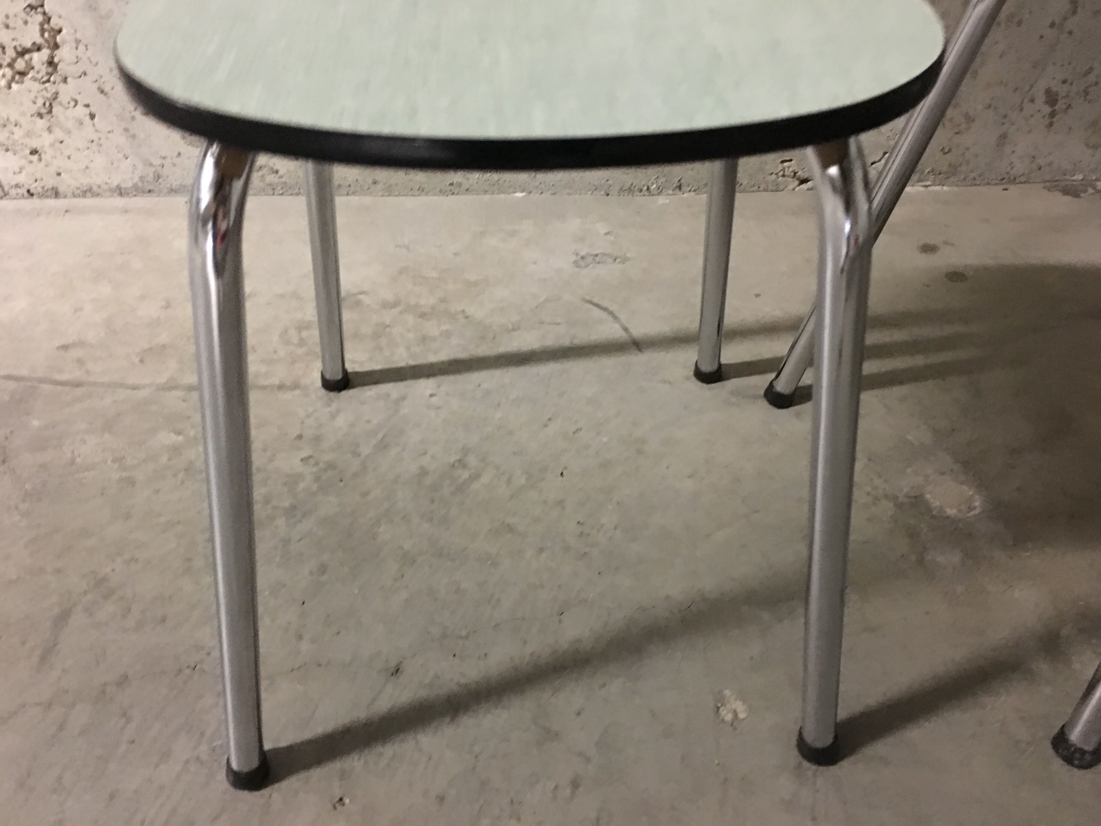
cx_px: 550
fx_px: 922
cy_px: 413
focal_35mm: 29
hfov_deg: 61.7
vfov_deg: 48.2
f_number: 2.2
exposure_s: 1/4
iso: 125
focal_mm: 4.15
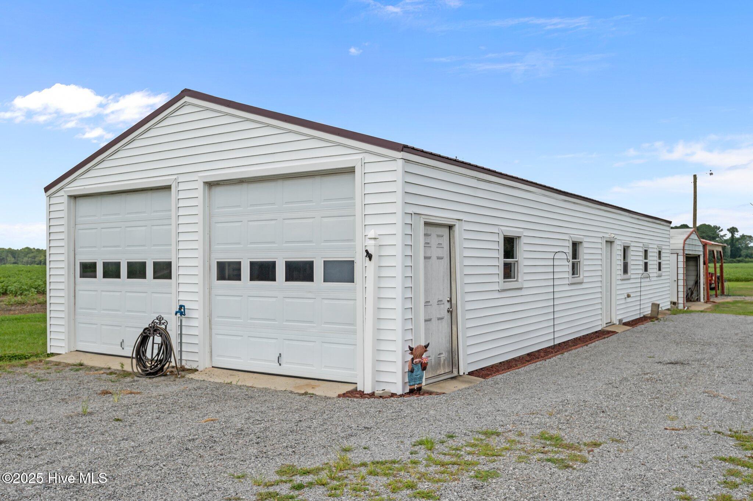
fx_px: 669
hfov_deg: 58.8
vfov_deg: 41.1
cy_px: 250
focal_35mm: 32
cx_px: 376
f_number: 8
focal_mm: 32
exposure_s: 1/1250
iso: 250
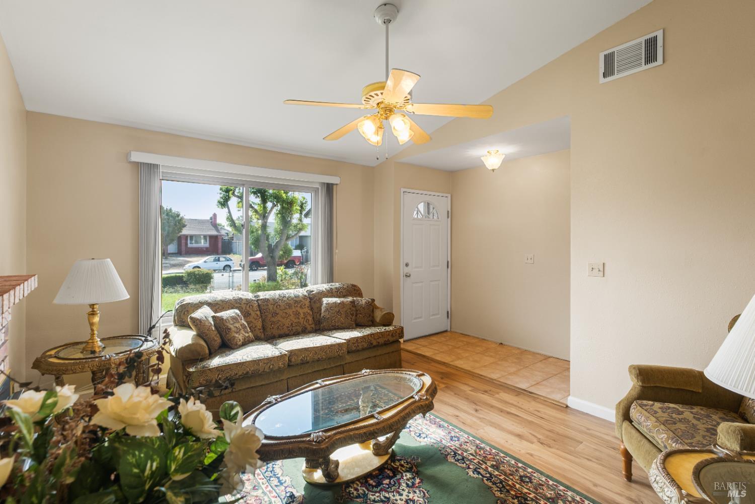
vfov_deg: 73.7
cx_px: 378
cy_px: 252
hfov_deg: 96.7
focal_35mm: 16
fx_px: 336
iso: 160
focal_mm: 10.5
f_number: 5.6
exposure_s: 1/10
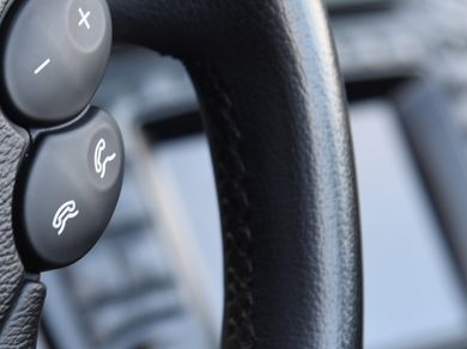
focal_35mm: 303
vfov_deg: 4.9
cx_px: 77
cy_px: 63
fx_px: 4085
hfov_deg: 6.5
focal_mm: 120
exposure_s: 1/100
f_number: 5
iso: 500
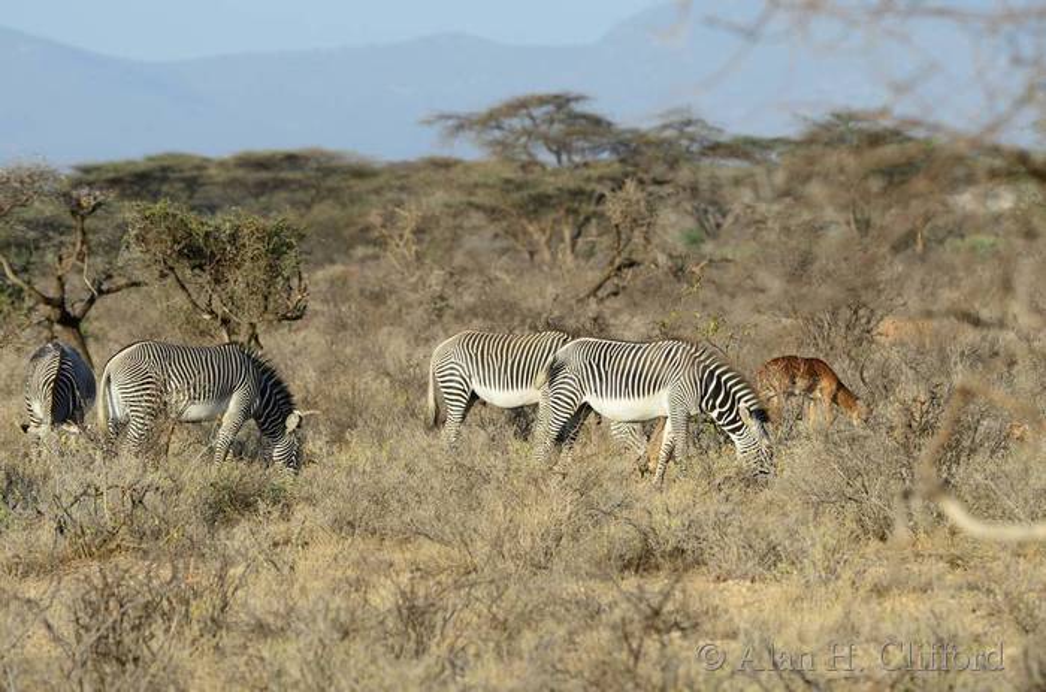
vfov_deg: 3.3
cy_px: 346
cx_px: 523
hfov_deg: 4.9
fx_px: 12173
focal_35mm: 420
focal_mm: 280
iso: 200
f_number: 6.3
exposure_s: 1/500
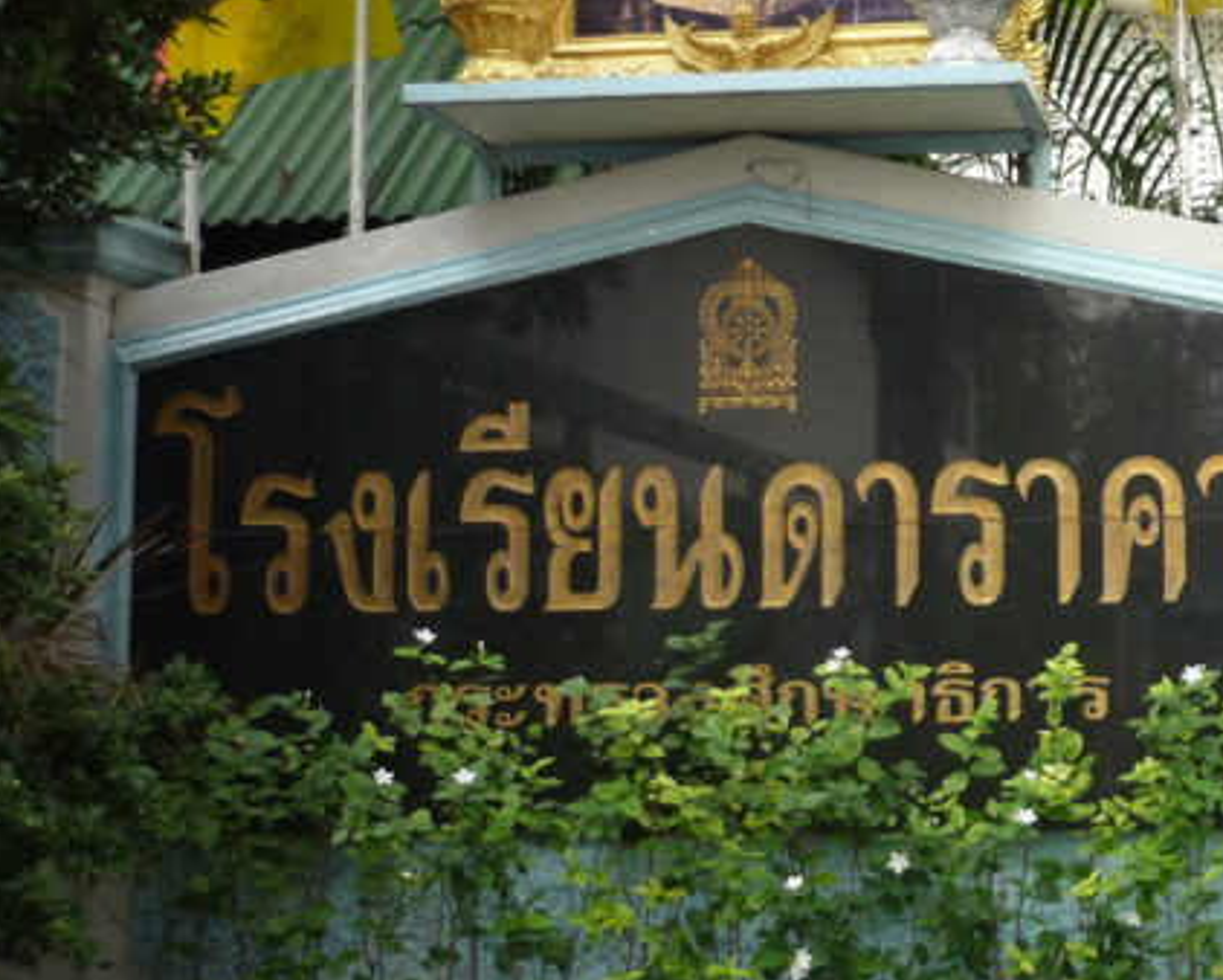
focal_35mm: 61
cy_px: 374
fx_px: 2209
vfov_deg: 24.9
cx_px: 1136
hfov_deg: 29.5
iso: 100
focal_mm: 5.5
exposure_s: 1/160
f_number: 2.8
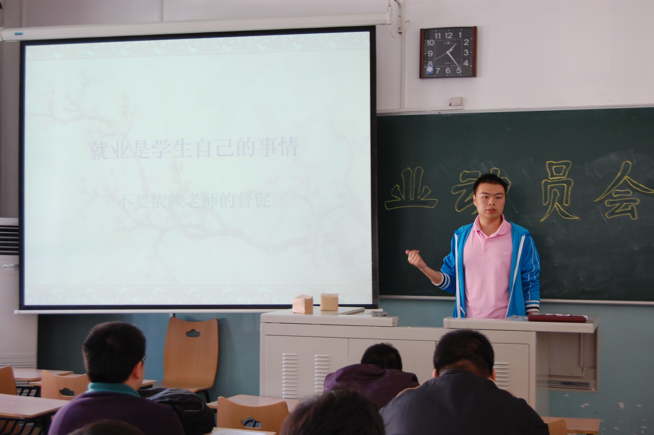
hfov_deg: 37.9
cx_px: 327
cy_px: 218
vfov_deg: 25.7
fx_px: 953
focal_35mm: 52
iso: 400
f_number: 4.8
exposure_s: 1/20
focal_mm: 35
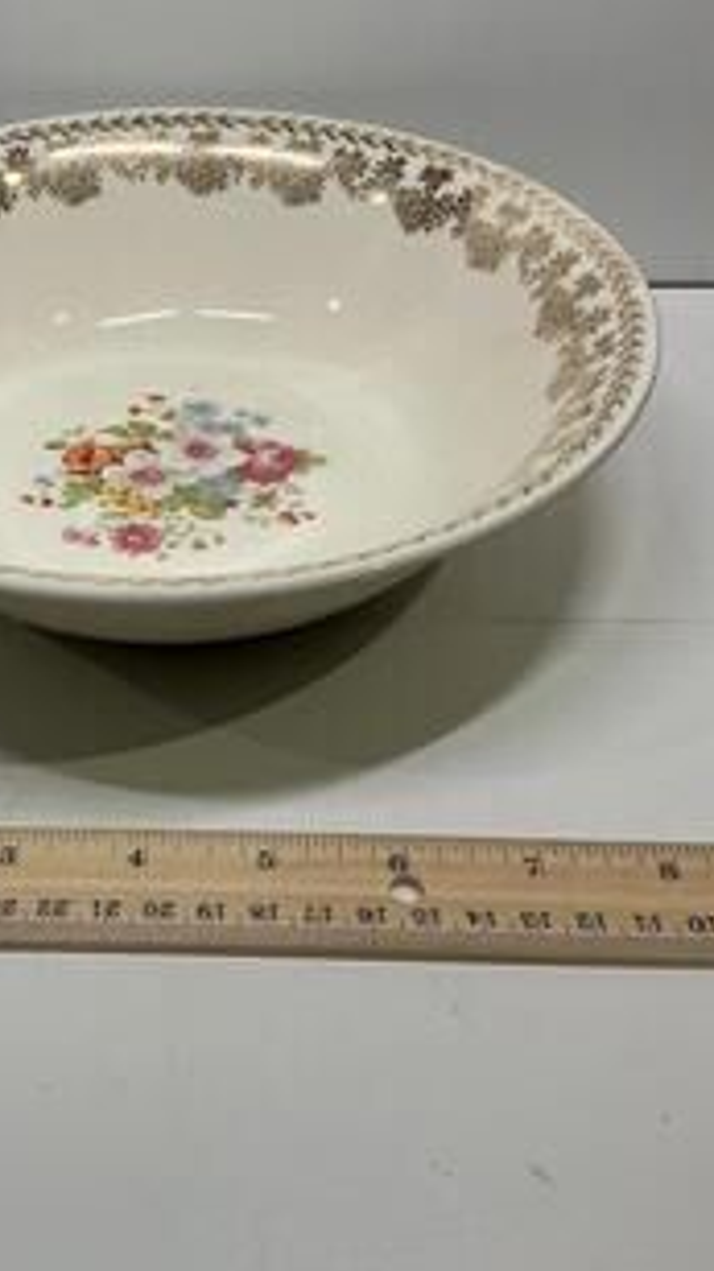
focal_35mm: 39
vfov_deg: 51.5
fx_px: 1314
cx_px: 157
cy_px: 574
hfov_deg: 29.8
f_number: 1.8
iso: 40
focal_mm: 3
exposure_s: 1/100
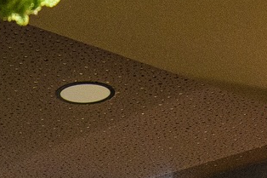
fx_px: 815
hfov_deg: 18.1
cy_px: 404
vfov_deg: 10.9
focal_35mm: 110
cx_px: 3
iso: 2200
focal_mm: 15
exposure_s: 1/15
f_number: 4.8
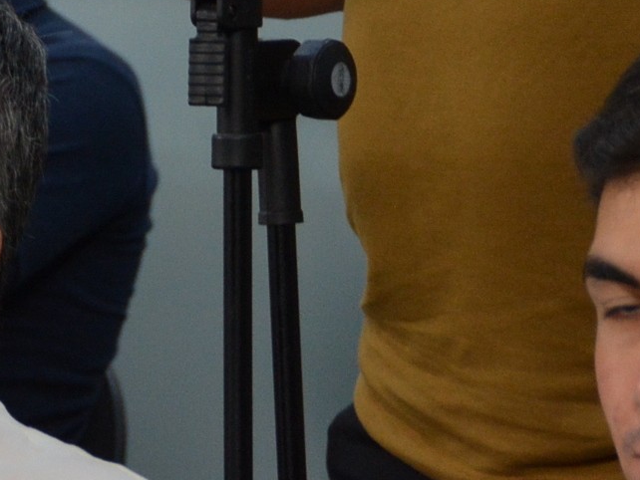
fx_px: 9326
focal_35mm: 504
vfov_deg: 2.9
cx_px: 72
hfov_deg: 3.9
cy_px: -484
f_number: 5
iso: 640
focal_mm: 75
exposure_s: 1/60
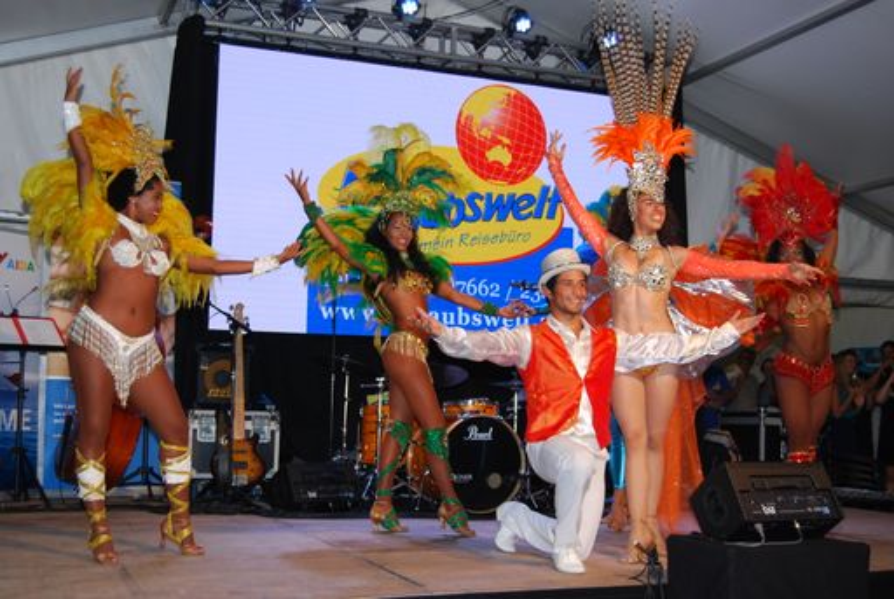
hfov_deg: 43.5
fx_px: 1119
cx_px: 447
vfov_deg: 30.0
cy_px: 300
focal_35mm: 45
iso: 280
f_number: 4.2
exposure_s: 1/60
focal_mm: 30
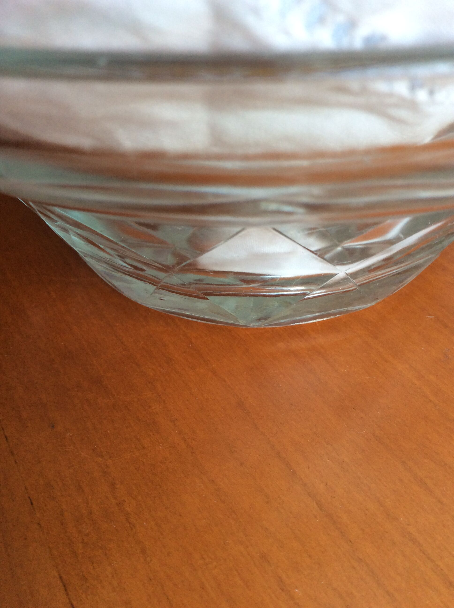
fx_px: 561
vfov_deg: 56.9
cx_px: 227
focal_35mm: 32
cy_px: 304
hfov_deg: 44.1
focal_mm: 3.3
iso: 64
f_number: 2.4
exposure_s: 1/25
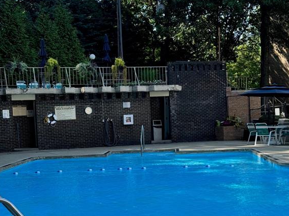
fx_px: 543
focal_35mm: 65
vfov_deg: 22.5
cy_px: 147
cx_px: 144
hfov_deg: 29.8
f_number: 1.78
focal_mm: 6.76
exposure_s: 1/1059
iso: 64
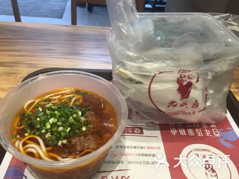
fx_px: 200
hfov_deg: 61.7
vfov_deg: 48.2
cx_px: 120
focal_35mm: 29
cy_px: 90
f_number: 2.2
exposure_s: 1/33
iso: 80
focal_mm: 4.15
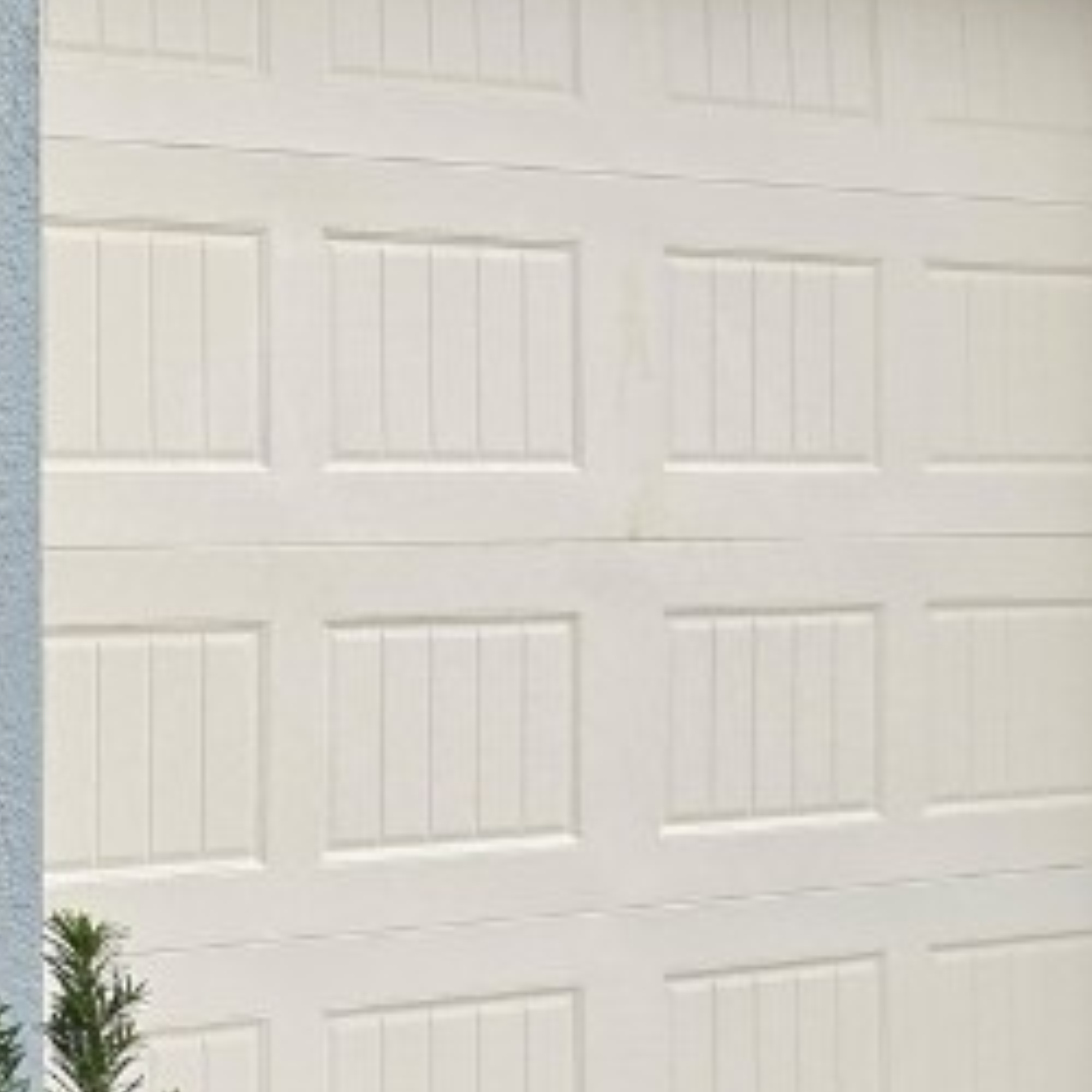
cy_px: 363
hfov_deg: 24.3
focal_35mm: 47
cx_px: -699
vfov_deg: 35.7
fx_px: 1677
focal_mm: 2.2
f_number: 2.2
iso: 50
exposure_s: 1/2000
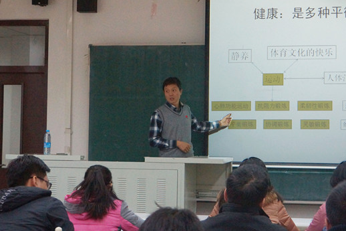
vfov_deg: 16.1
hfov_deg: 23.9
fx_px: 817
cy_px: 94
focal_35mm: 85
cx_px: 203
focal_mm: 37
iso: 1600
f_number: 4.5
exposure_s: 1/60
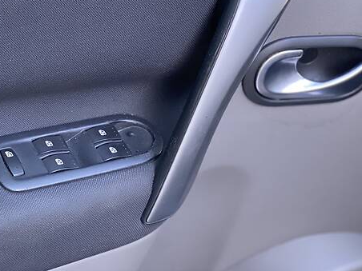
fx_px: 962
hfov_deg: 21.1
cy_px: 38
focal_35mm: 92
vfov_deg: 15.9
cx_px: 93
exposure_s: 1/122
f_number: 2
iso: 125
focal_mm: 6
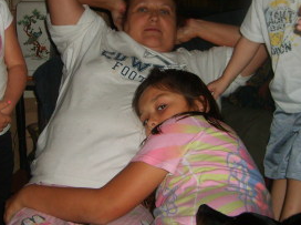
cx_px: 127
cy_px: 75
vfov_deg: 25.0
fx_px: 503
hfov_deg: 33.2
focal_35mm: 58
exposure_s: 1/45
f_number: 2.8
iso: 100
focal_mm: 5.8
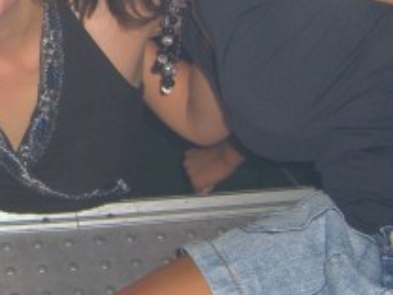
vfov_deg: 13.4
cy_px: 9
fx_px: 1238
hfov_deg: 17.3
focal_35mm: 109
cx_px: -60
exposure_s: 1/60
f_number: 2.8
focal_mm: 7.9
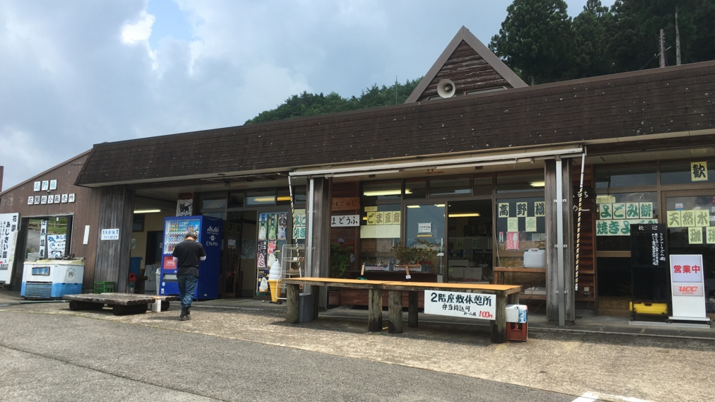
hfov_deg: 61.0
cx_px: 361
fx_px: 607
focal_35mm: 32
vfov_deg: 36.7
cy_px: 216
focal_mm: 4.15
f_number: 2.2
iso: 25
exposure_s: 1/905
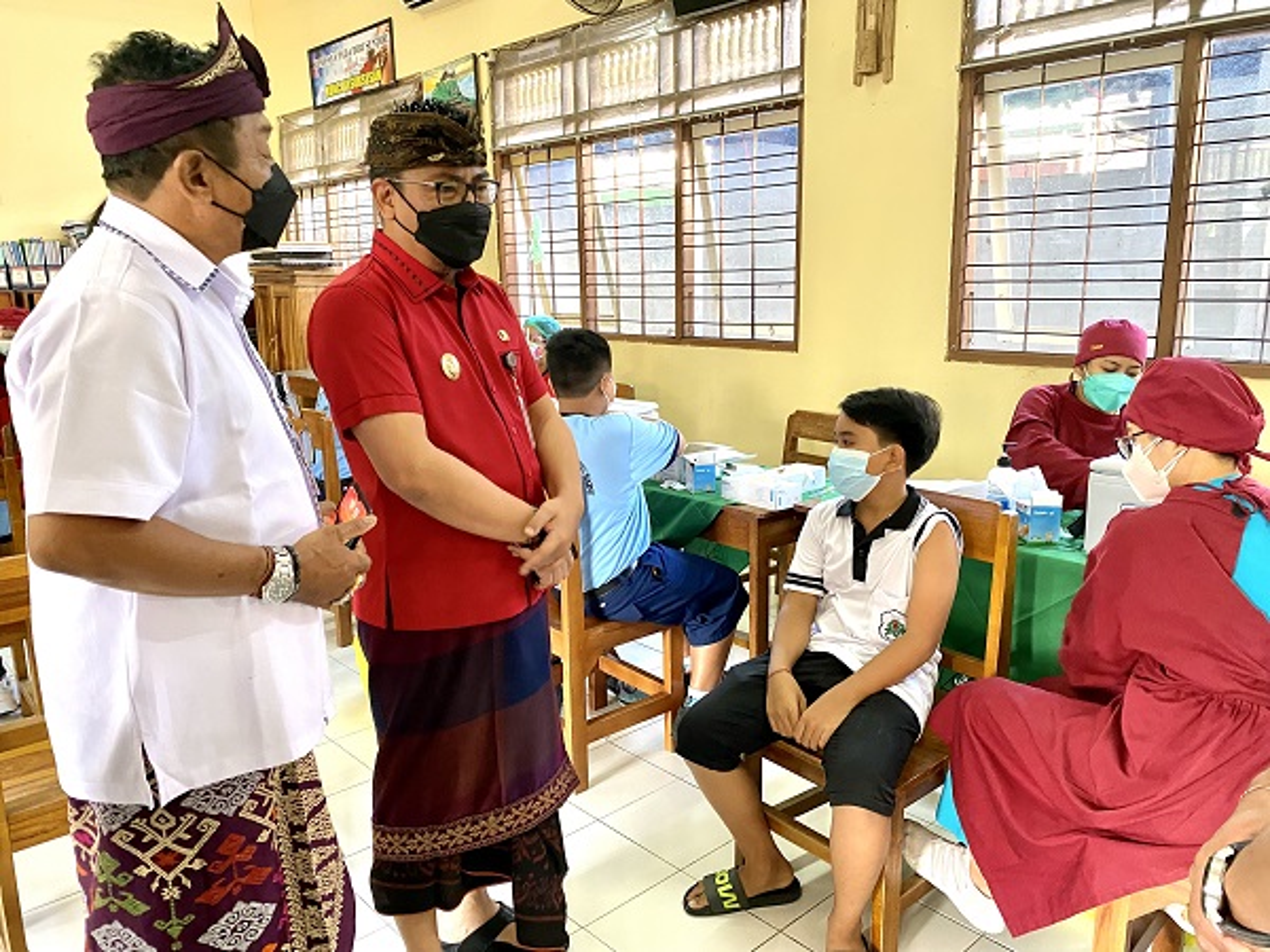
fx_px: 954
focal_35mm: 26
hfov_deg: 67.3
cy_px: 476
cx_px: 635
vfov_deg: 53.1
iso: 250
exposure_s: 1/50
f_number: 1.8
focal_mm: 4.25
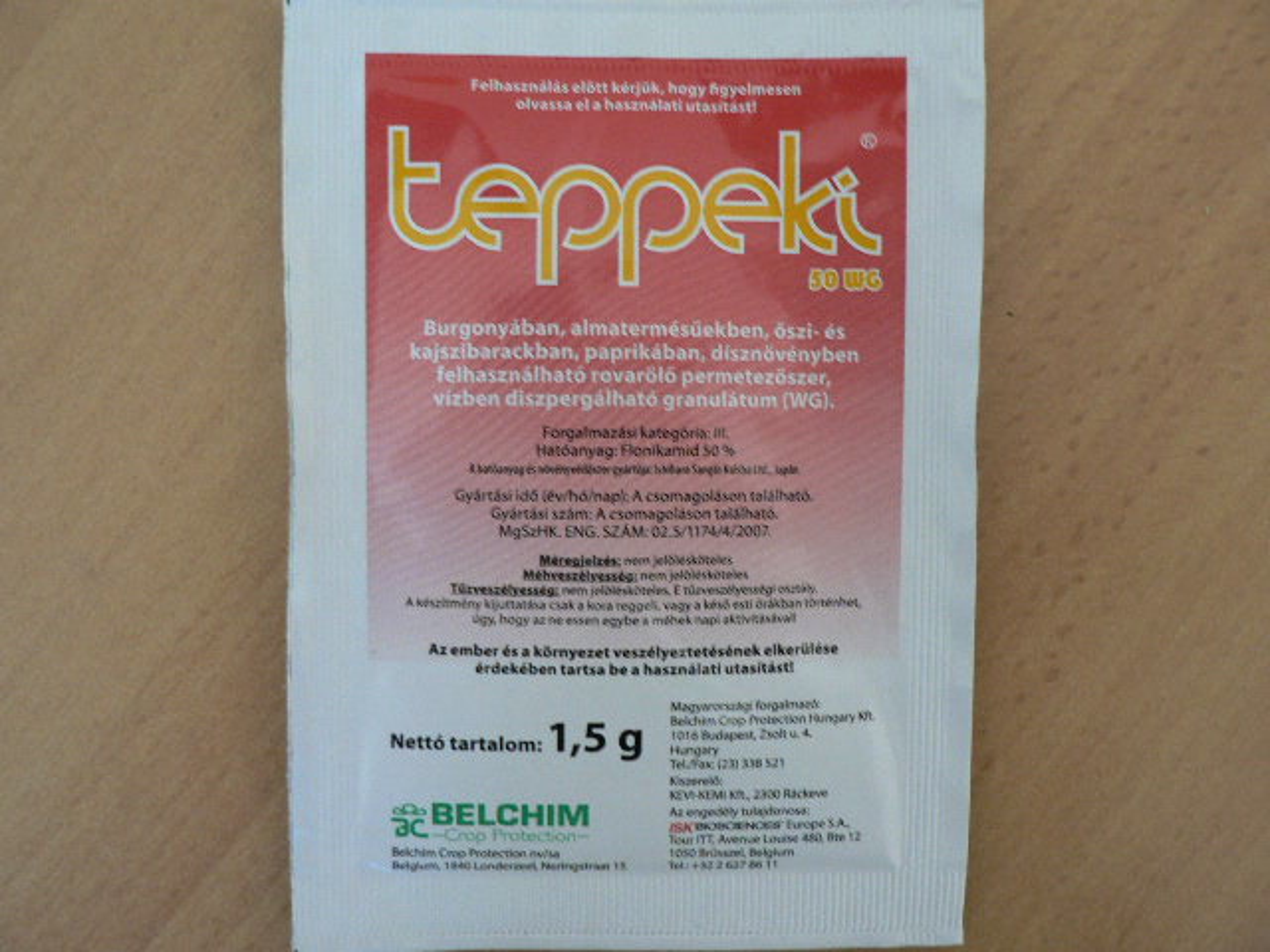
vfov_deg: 39.7
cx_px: 635
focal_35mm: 36
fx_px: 1321
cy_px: 476
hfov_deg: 51.4
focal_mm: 6
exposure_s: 1/15
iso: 200
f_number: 2.8
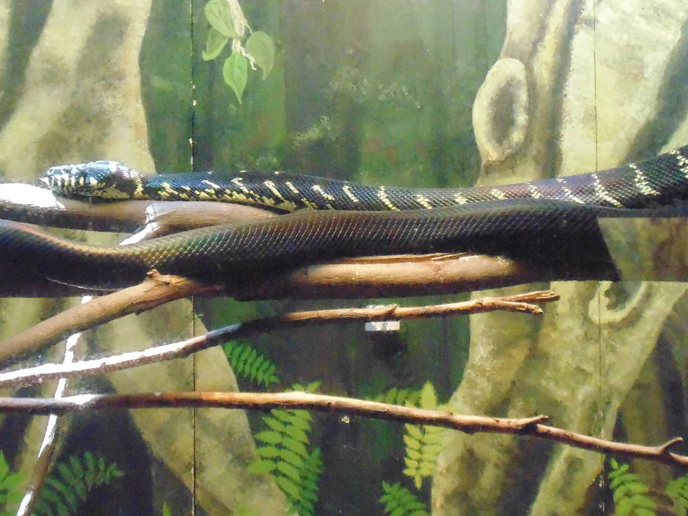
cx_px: 416
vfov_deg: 21.6
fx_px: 1352
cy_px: 205
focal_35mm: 68
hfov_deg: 28.5
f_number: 3.6
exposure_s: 1/25
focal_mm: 7.4
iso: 800
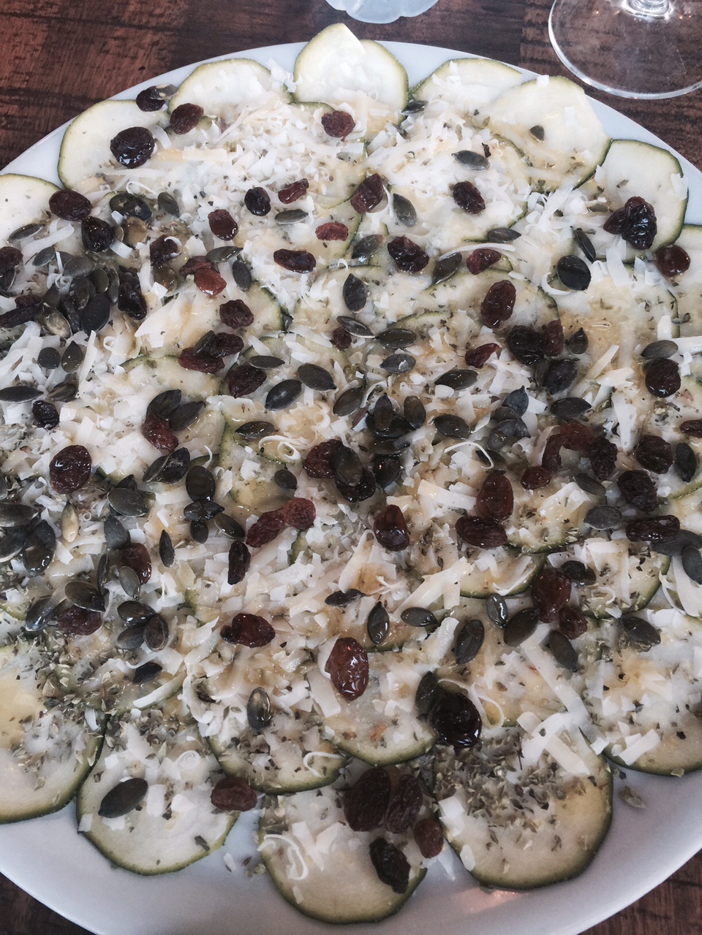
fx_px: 784
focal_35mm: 29
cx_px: 351
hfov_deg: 48.2
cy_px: 468
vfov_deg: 61.7
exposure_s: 1/15
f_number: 2.2
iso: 32
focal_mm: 4.15
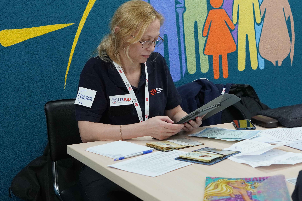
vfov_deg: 17.3
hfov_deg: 25.6
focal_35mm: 79
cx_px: 188
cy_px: 80
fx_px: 663
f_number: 4
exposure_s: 1/160
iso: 1000
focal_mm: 34
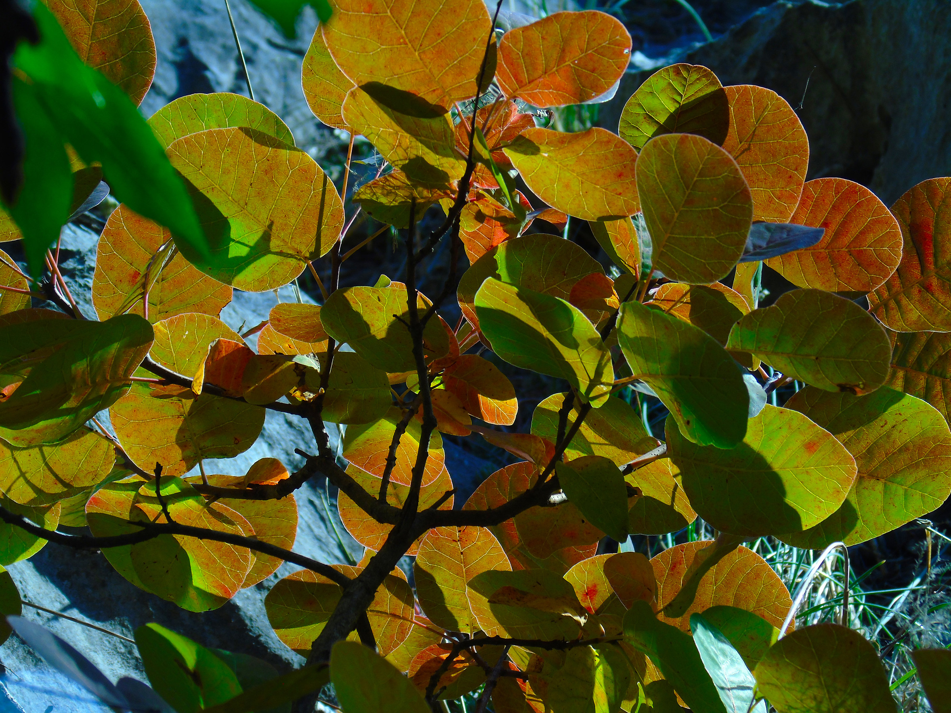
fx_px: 4451
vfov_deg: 9.2
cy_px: 356
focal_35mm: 162
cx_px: 476
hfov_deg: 12.2
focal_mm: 29
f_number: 5.7
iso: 80
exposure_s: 1/160
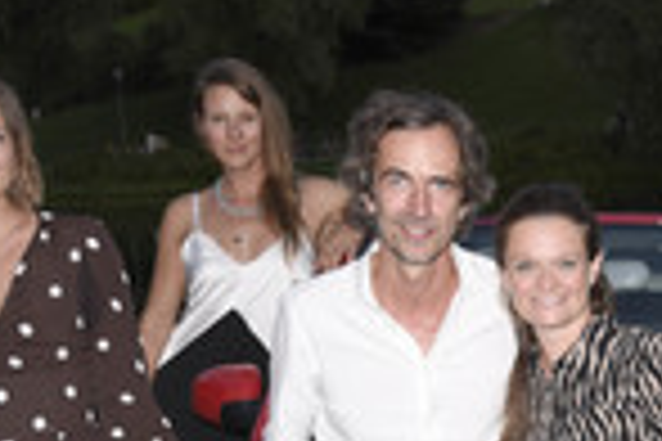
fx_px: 1802
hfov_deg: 20.2
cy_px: 612
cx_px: 660
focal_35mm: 98
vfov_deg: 13.3
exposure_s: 1/160
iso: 640
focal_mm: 32
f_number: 6.3
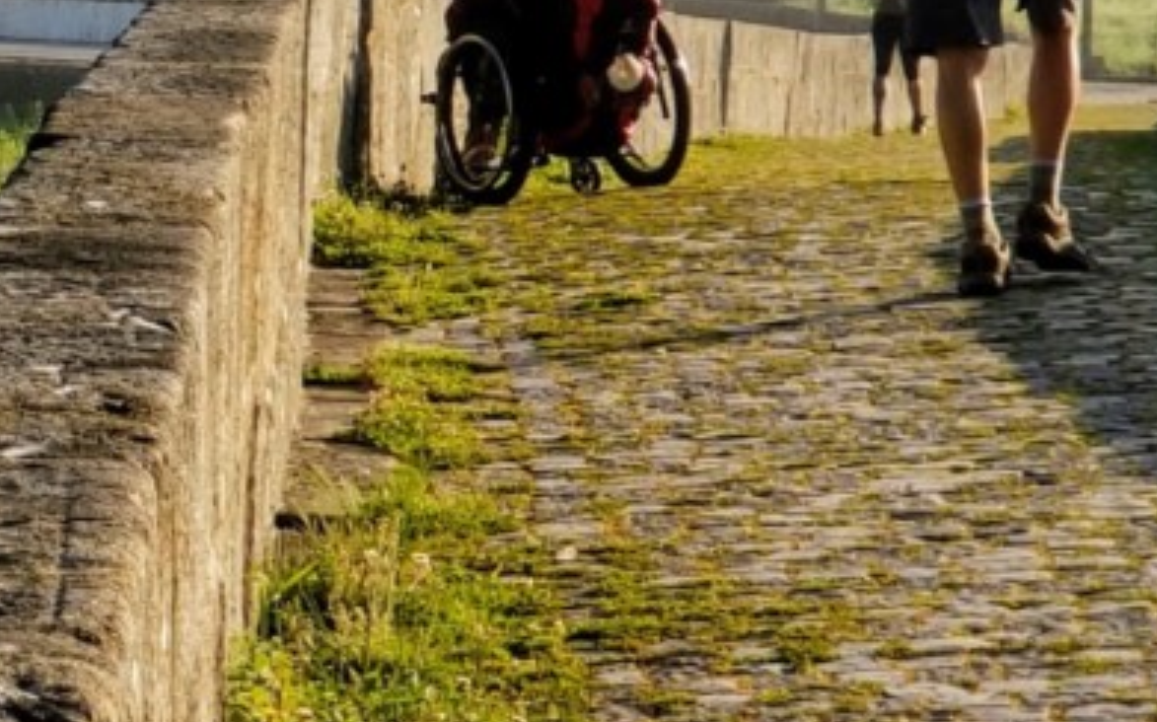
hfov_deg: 9.9
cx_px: -837
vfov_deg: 6.5
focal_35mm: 203
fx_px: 6398
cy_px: 352
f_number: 2.4
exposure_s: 1/530
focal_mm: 6
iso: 25
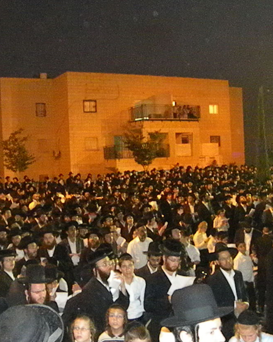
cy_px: 196
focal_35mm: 46
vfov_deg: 40.2
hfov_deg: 32.7
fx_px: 465
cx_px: 132
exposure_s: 1/26
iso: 3200
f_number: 3.5
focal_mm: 5
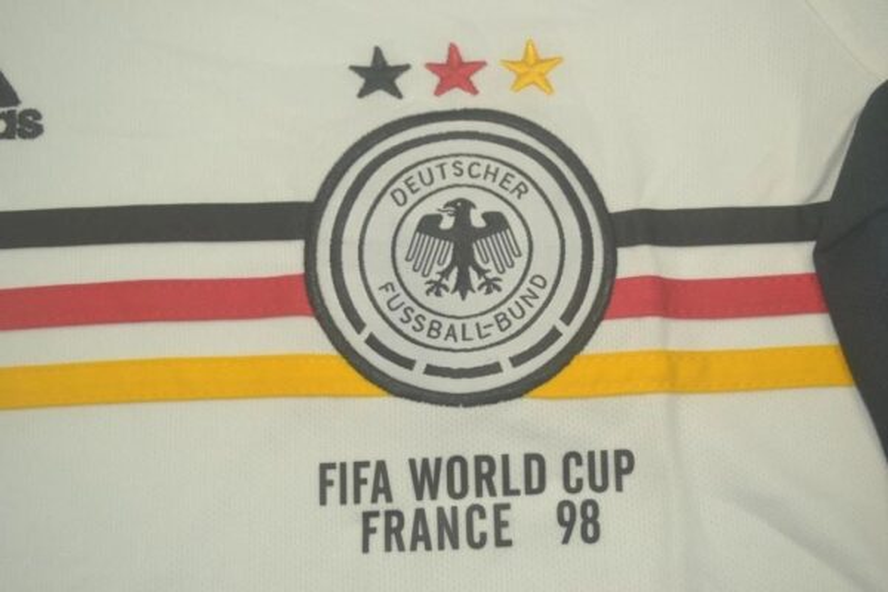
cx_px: 444
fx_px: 1110
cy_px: 296
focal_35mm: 45
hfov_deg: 43.6
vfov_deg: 29.9
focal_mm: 30
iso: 200
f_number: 4.5
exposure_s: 1/125
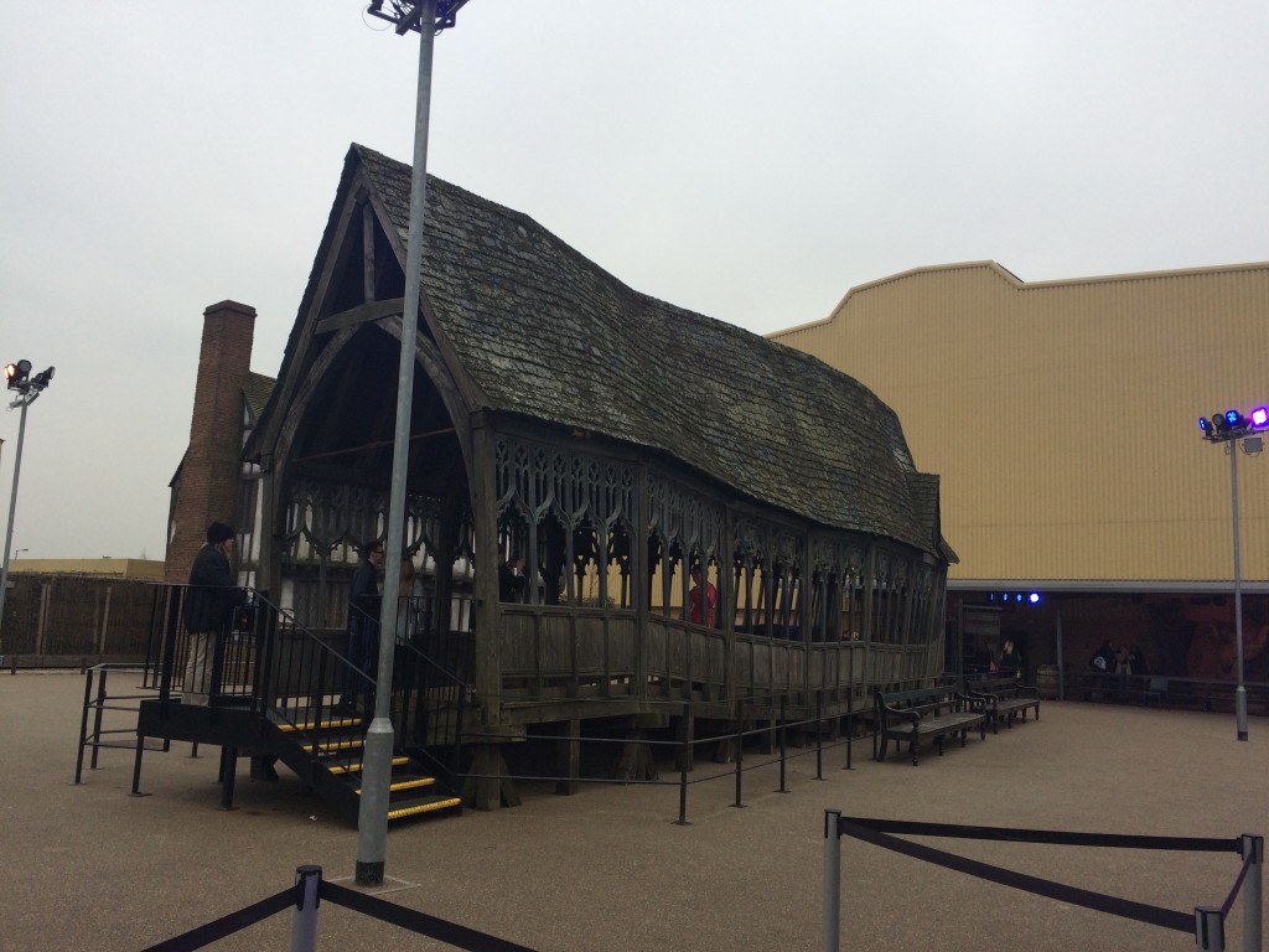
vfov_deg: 48.2
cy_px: 476
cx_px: 634
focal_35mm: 29
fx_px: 1063
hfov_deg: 61.7
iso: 32
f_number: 2.2
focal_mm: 4.15
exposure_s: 1/394
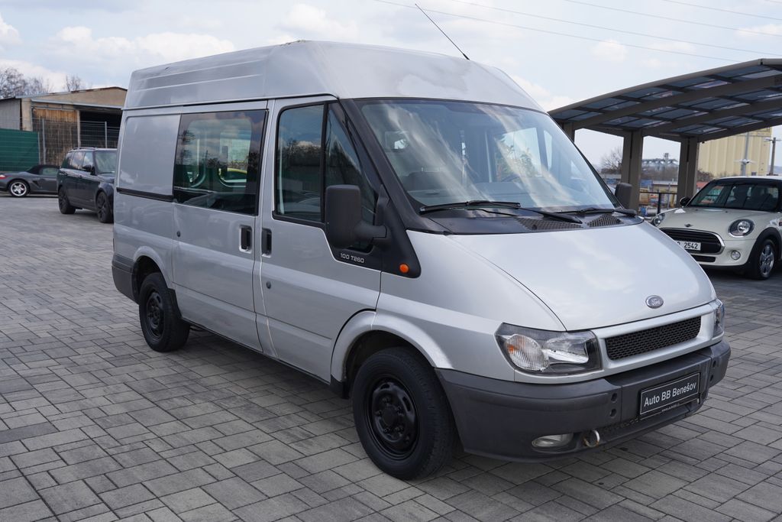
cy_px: 261
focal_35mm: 33
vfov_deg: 40.0
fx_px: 717
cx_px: 391
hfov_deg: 57.2
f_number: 7.1
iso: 100
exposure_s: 1/250
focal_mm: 33
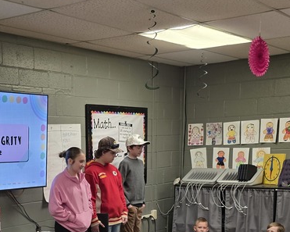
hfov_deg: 29.8
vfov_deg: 23.4
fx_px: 532
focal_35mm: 62
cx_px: 60
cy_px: 241
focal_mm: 6.3
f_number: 1.7
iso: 200
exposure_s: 1/120
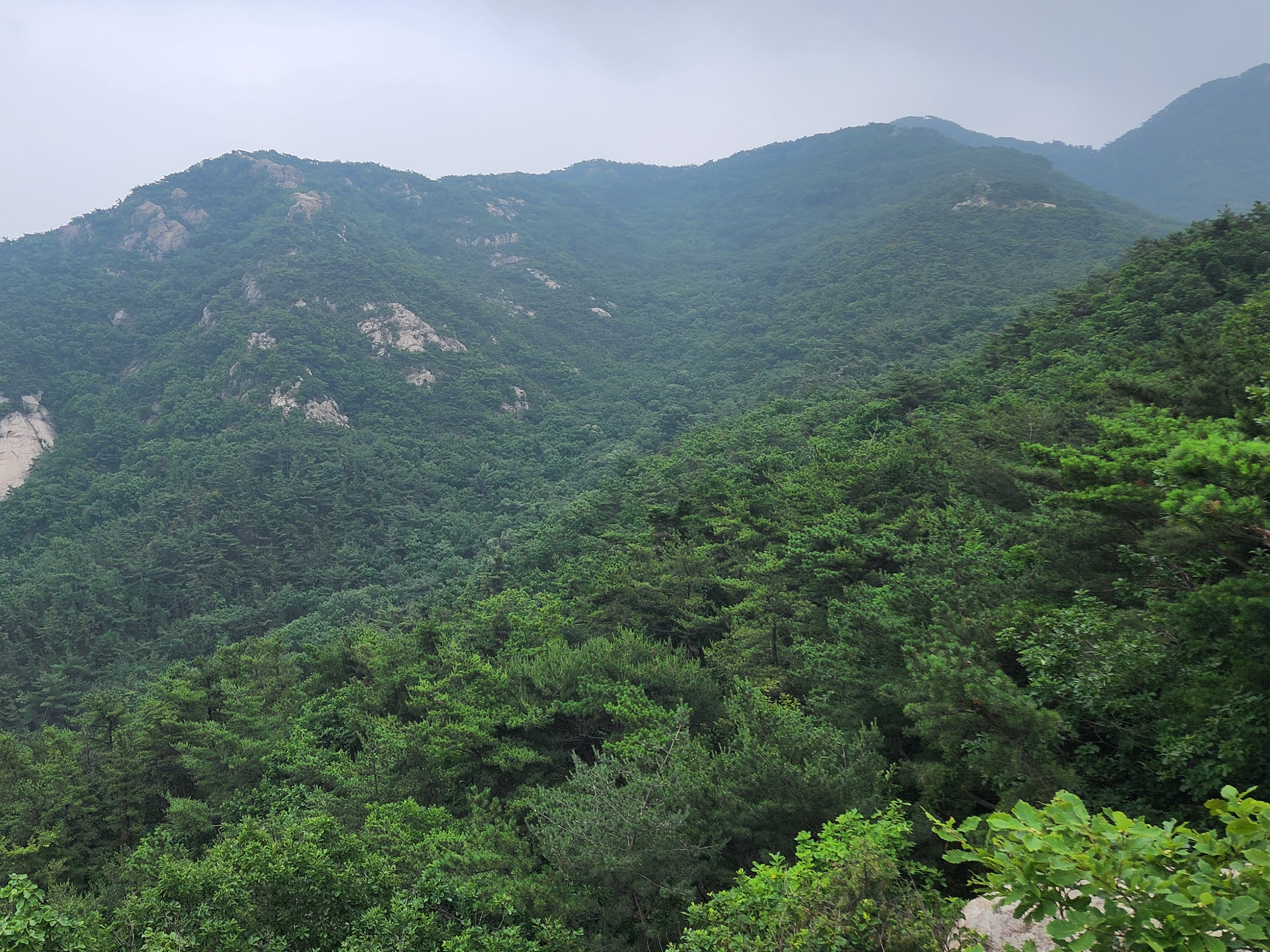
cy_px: 278
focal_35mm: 36
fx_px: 1321
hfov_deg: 50.6
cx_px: 439
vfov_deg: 38.9
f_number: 1.8
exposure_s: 1/1484
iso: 20
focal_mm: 5.4
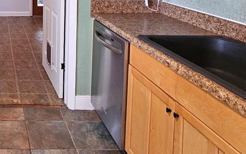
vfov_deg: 30.5
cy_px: -27
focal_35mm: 36
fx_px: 241
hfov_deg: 45.2
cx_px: -2
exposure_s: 1/30
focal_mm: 2.2
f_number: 2.2
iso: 500
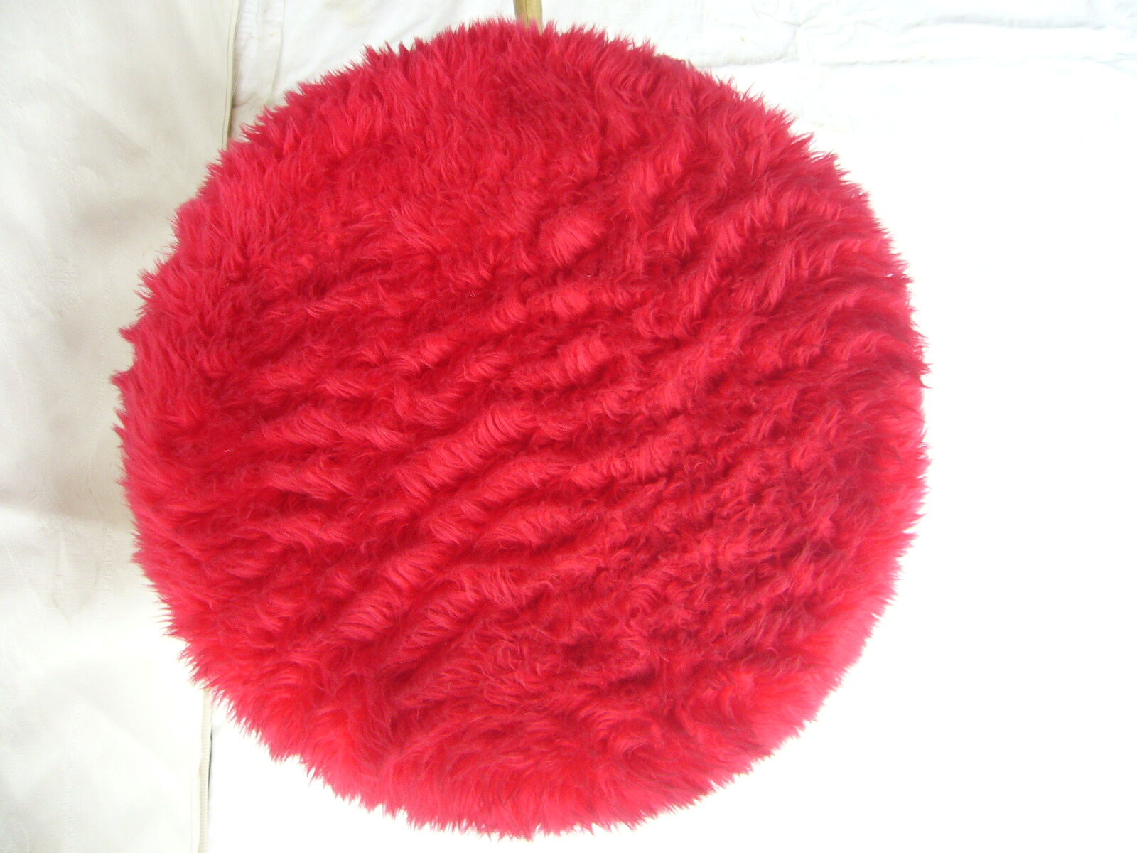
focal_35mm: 35
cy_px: 426
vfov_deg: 40.7
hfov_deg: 52.6
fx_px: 1150
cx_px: 568
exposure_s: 1/20
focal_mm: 5.8
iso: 100
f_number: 2.8
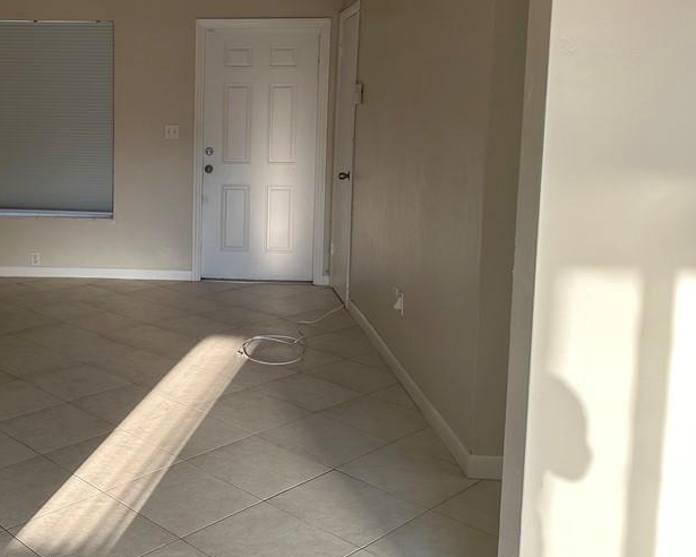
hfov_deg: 44.4
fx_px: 803
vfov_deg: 37.8
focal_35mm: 39
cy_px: 183
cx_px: 134
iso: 80
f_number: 1.78
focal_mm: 6.86
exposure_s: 1/162
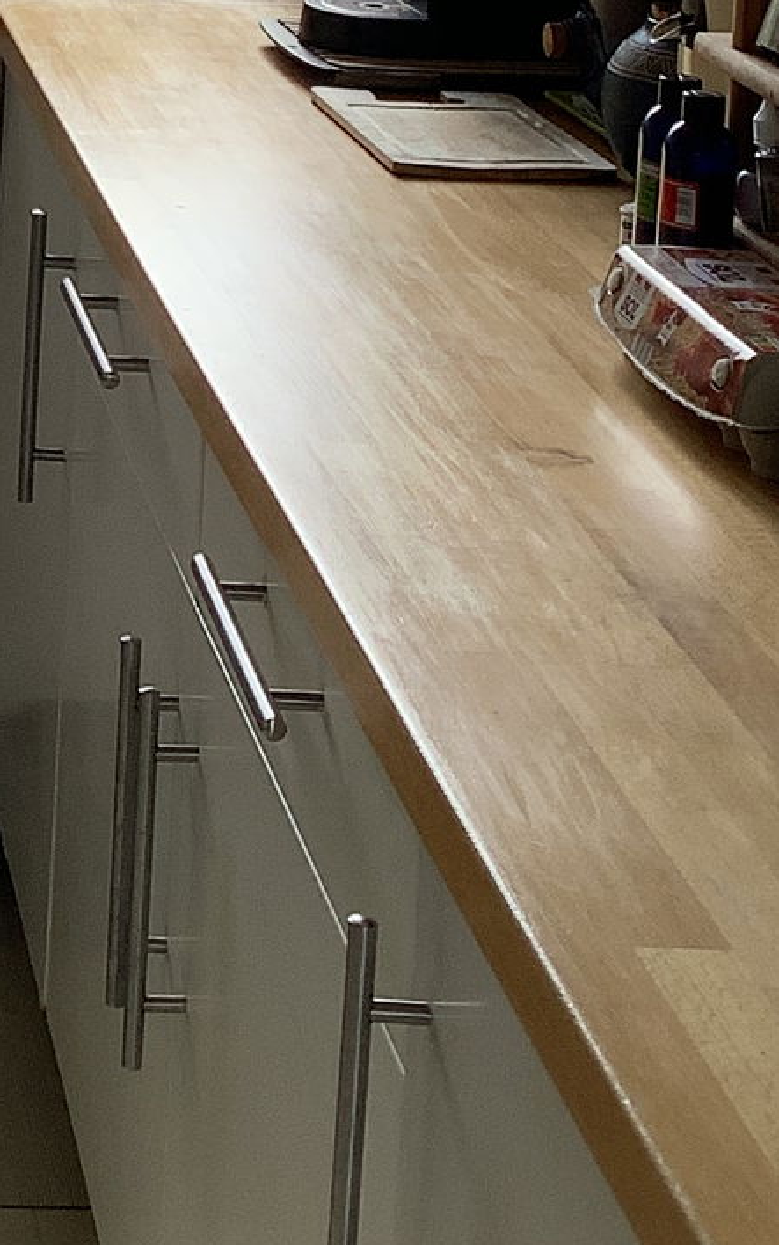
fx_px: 3360
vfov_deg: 19.7
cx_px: -313
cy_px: -266
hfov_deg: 12.7
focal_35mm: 99
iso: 25
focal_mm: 3.3
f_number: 2.4
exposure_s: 1/286
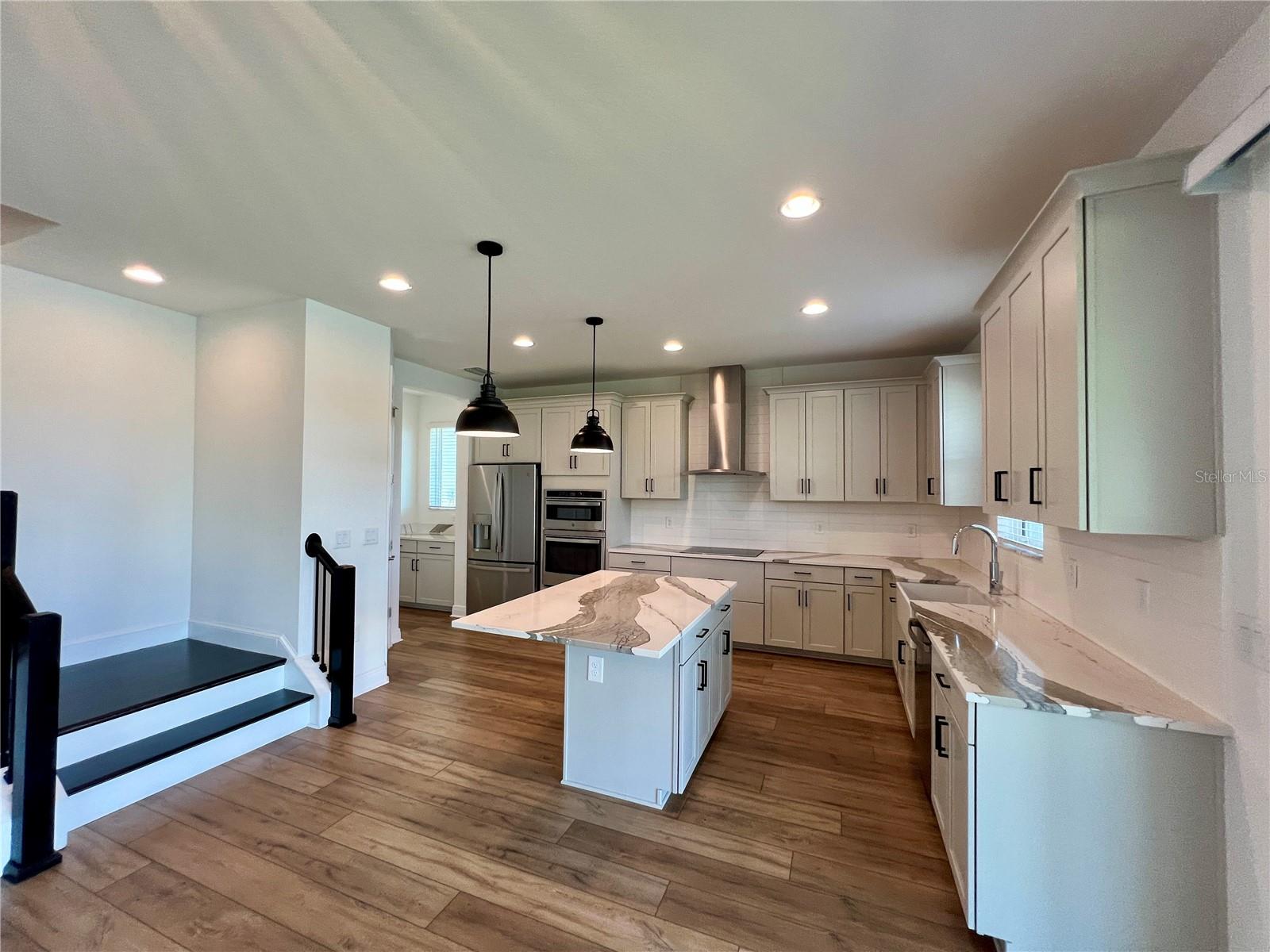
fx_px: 477
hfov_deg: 106.2
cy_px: 476
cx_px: 635
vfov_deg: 89.9
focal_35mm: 13
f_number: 1.8
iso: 160
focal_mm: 1.57
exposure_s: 1/120
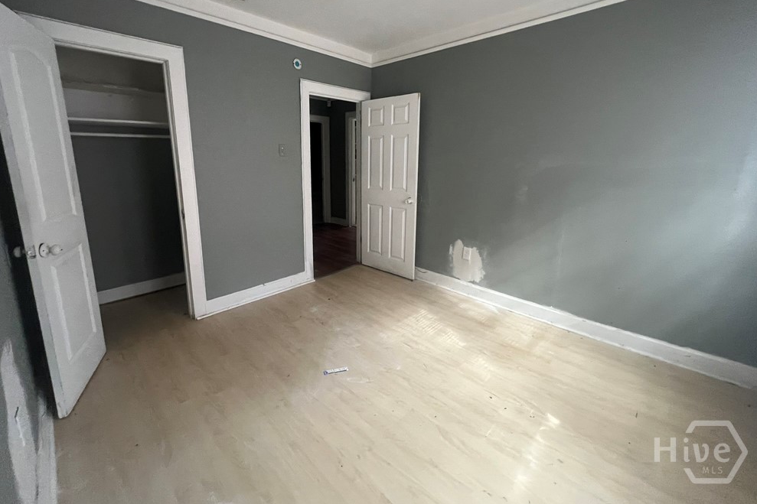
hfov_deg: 104.2
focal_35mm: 14
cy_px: 217
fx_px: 294
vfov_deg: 80.7
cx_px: 367
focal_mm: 1.57
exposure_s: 1/60
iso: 400
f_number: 1.8
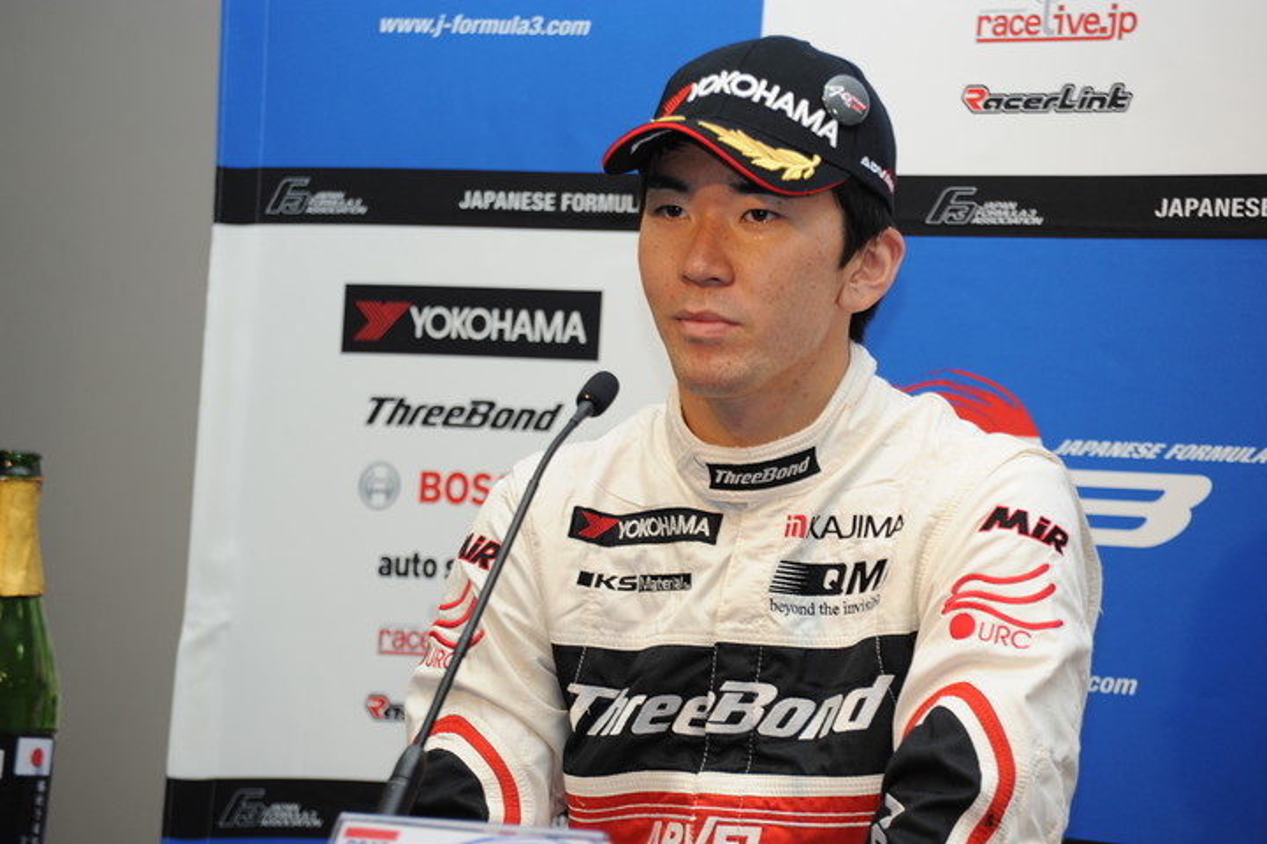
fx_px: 7038
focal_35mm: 200
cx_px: 634
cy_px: 422
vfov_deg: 6.9
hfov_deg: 10.3
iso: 800
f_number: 6.7
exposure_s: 1/60
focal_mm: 200
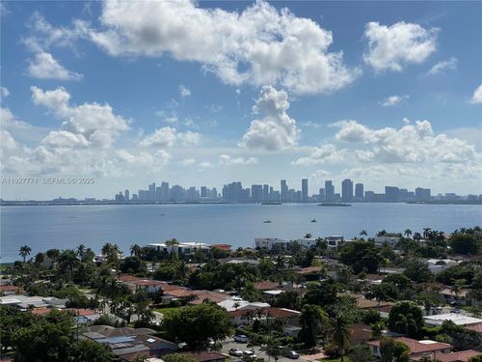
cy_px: 181
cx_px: 241
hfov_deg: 36.8
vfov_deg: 28.0
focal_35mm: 52
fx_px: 724
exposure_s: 1/5988
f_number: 2
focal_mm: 6
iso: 20
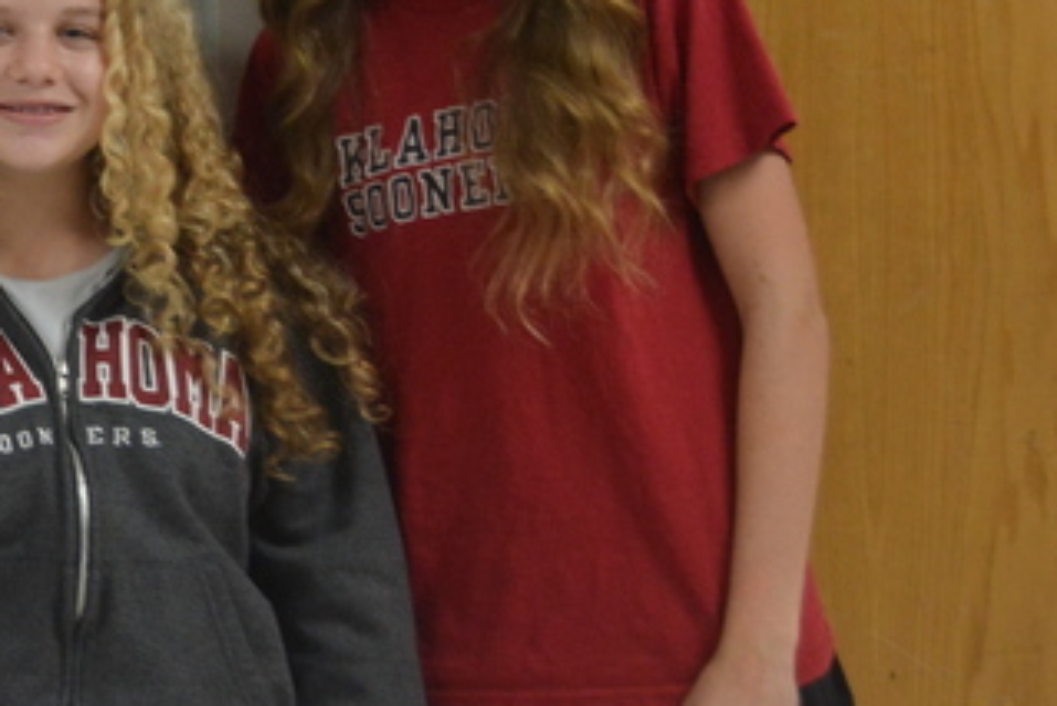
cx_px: -633
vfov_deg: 10.9
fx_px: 3672
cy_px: 101
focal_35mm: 125
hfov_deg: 14.9
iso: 1400
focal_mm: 26
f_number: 4.2
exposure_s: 1/30
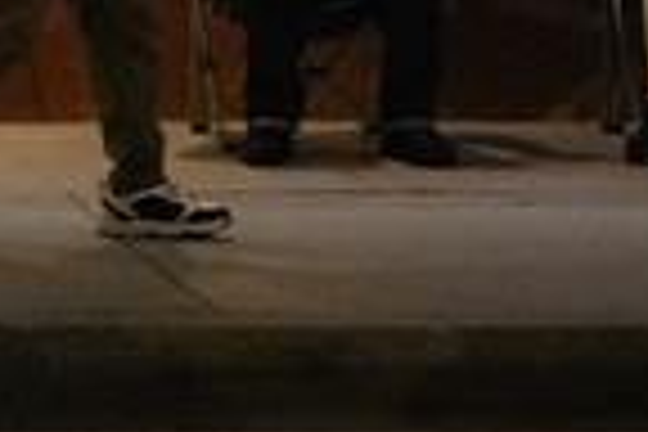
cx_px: -1228
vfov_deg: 4.7
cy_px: -628
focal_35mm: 284
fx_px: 5112
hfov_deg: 6.6
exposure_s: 1/100
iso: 5000
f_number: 3.2
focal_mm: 40
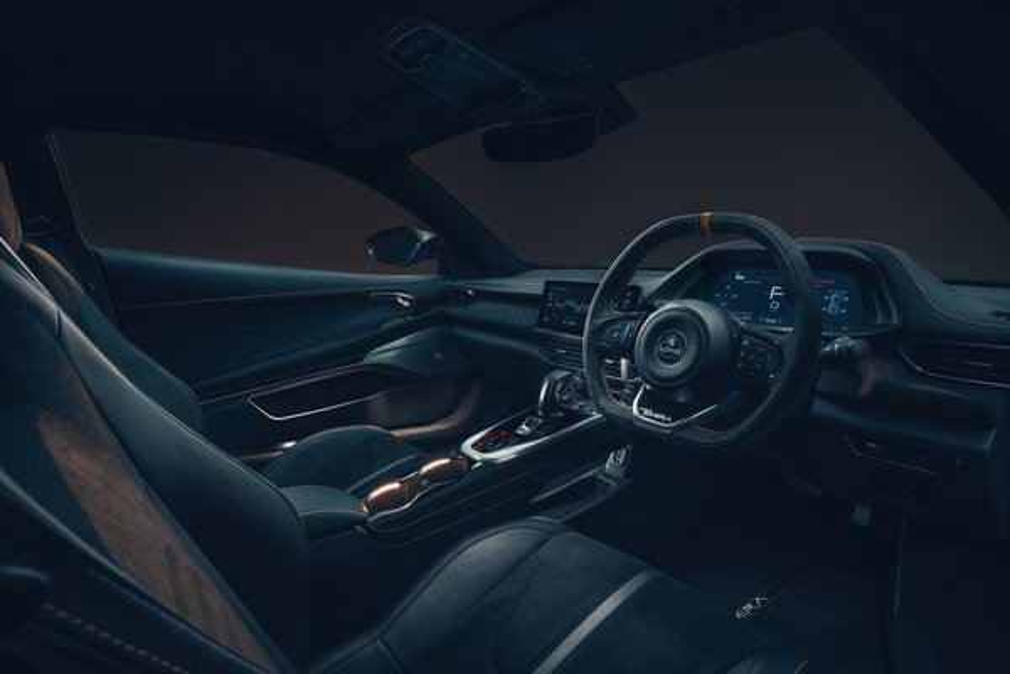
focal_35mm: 18
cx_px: 505
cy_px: 337
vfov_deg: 67.4
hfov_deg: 90.0
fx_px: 505
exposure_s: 1/10
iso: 1600
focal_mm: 18
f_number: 10
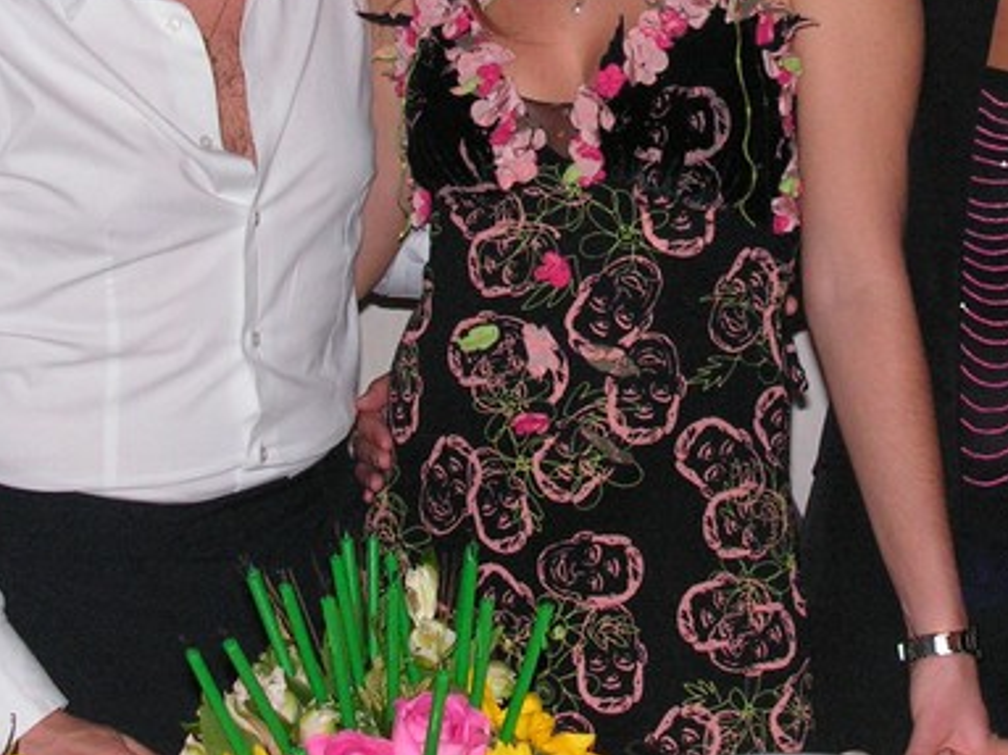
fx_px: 3348
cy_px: 76
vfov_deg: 12.8
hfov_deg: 17.1
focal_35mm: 115
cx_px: 684
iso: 200
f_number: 3.2
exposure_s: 1/60
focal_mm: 9.2
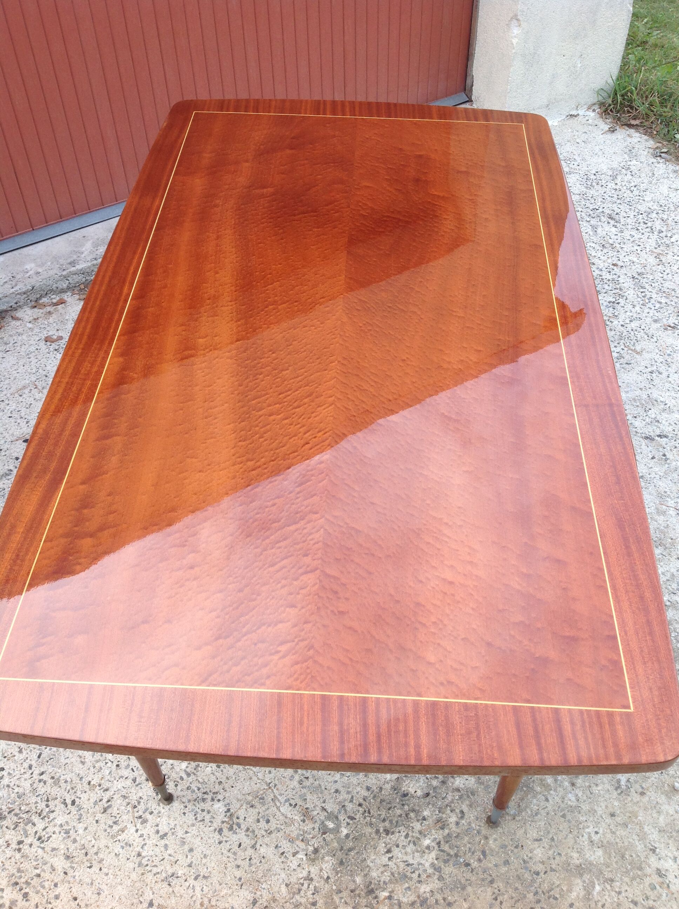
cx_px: 340
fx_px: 918
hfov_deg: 40.6
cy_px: 454
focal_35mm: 35
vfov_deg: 52.7
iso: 50
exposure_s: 1/217
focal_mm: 4.28
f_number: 2.4
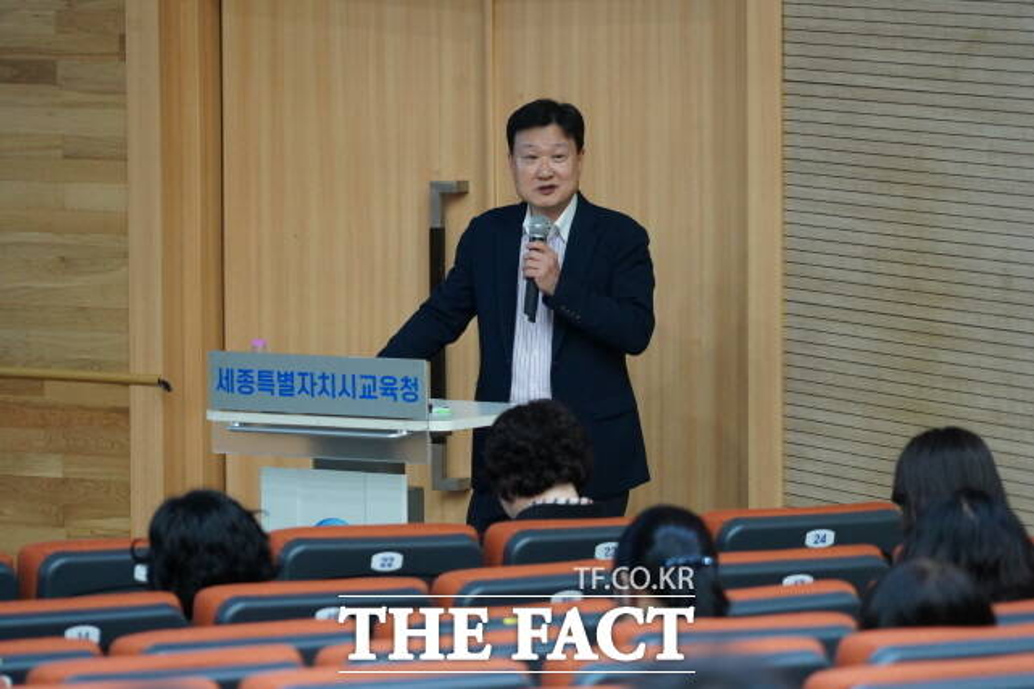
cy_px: 344
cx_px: 517
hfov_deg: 8.6
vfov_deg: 5.7
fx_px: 6891
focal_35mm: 240
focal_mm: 240
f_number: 6.3
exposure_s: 1/60
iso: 5000
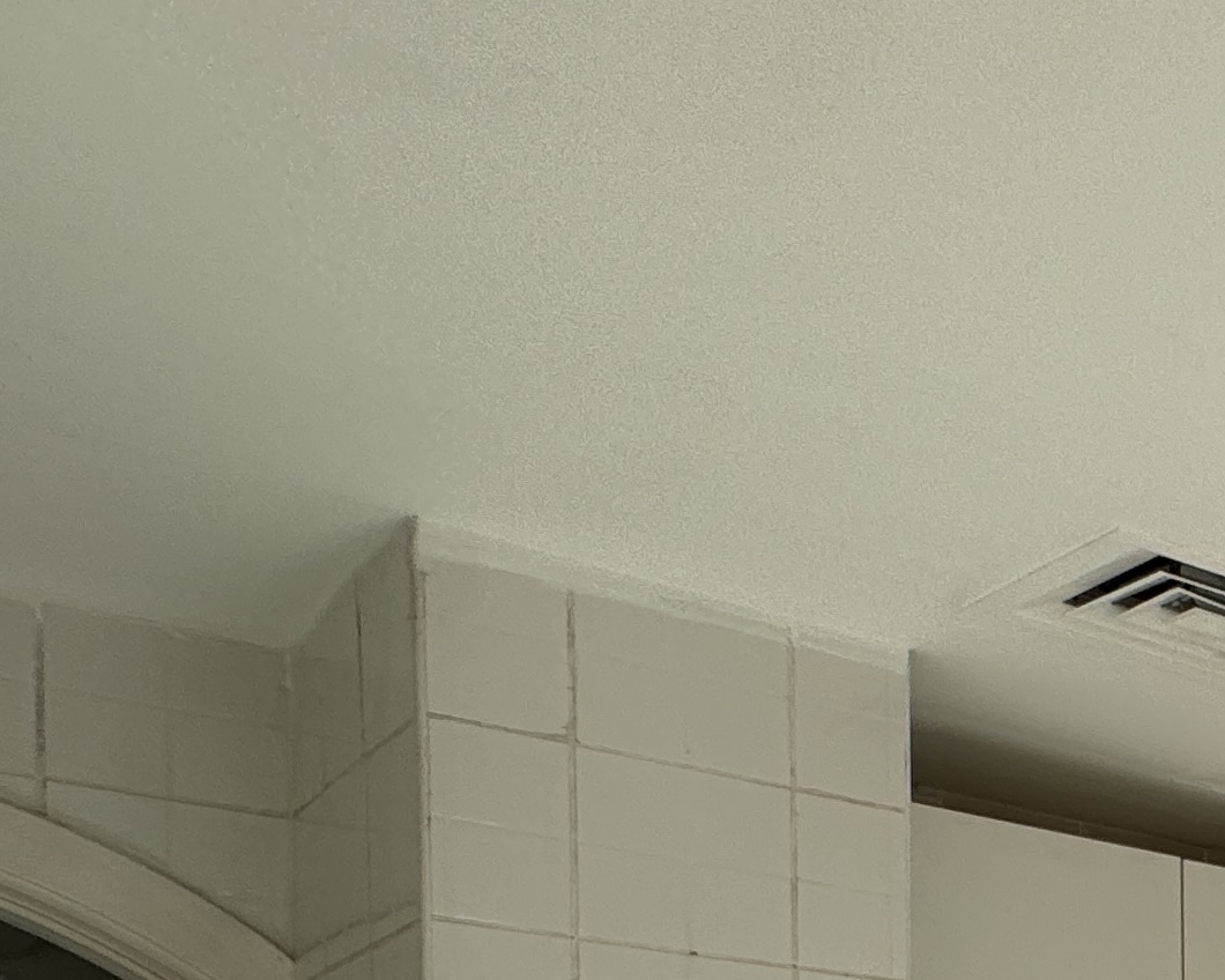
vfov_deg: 24.5
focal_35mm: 52
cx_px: 2062
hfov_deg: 23.6
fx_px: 1885
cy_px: 1356
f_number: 2.2
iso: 40
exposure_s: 1/281
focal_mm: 2.22
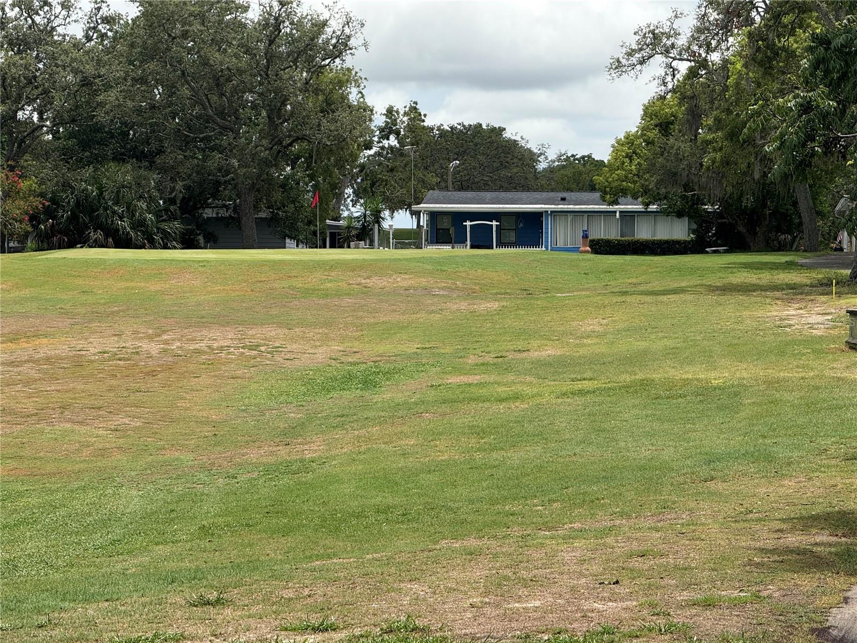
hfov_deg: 16.4
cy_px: 322
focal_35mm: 120
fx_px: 2971
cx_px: 428
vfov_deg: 12.3
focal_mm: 15.66
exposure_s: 1/1294
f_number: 2.8
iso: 50
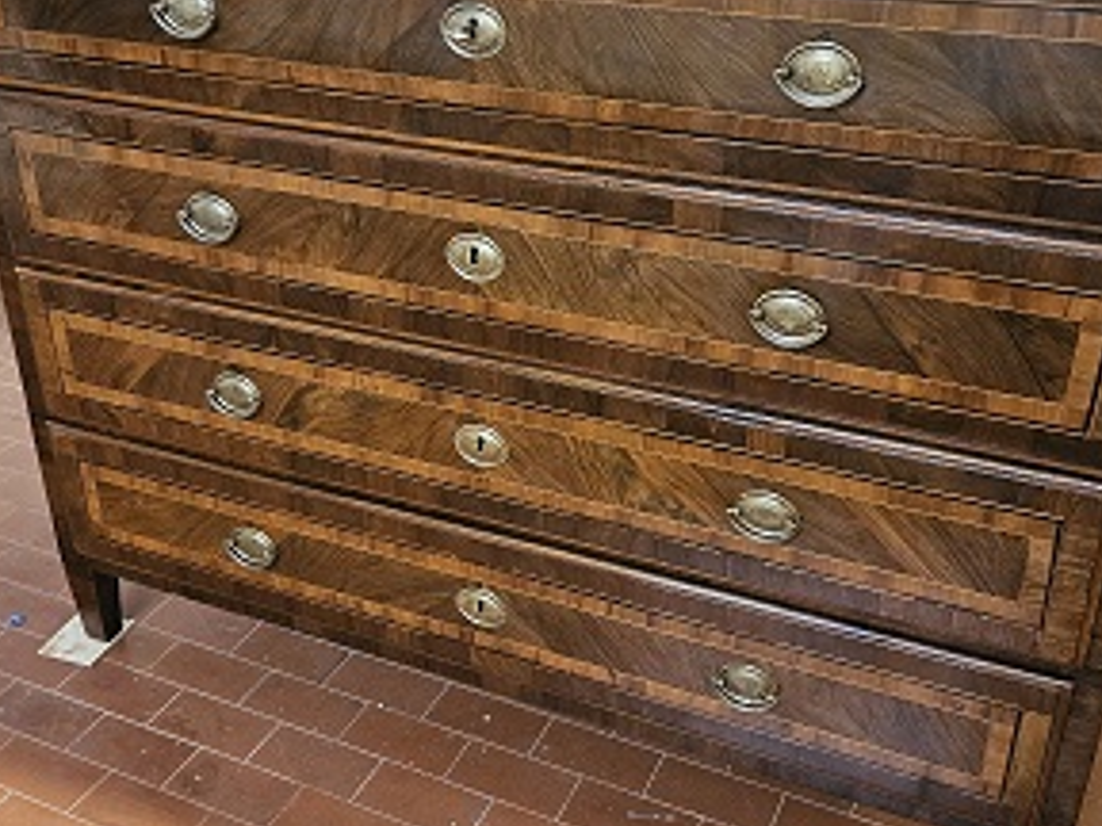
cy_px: 380
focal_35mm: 40
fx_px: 1273
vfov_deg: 35.9
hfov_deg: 46.8
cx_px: 540
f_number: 1.8
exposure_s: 1/33.3
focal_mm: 5.4
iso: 640
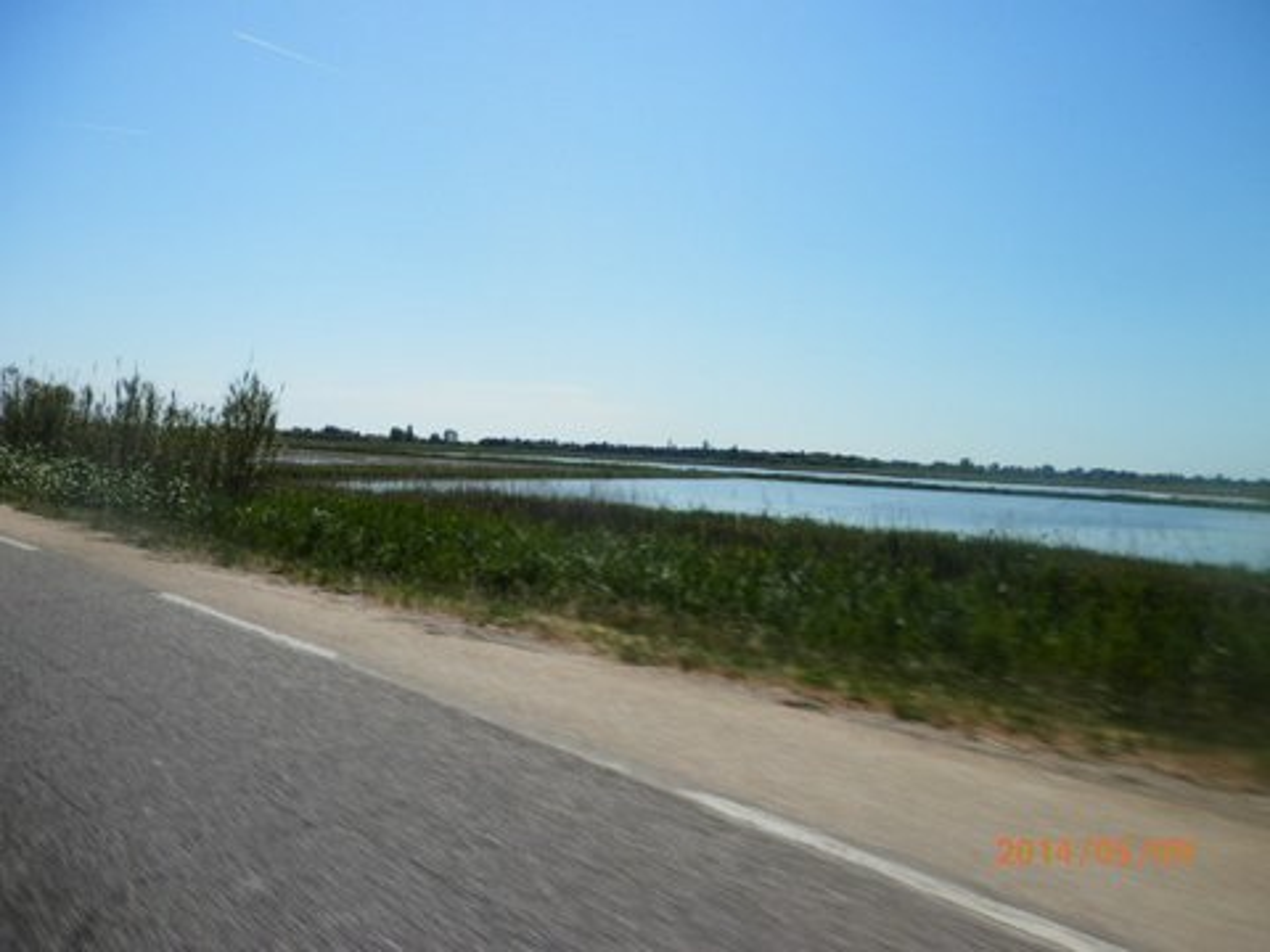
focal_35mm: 25
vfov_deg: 54.9
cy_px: 476
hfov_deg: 69.4
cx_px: 635
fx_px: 917
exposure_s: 1/250
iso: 80
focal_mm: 4.5
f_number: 8.7
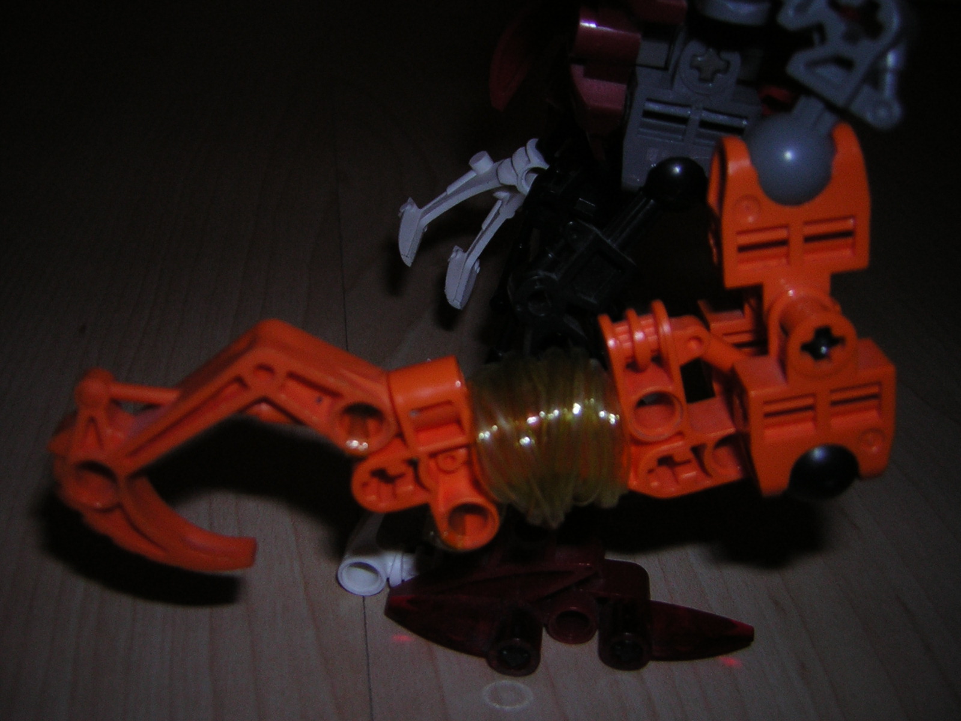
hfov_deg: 51.4
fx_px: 999
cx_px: 480
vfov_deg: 39.7
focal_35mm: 36
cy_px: 360
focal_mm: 4.7
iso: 50
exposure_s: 1/60.1
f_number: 2.6
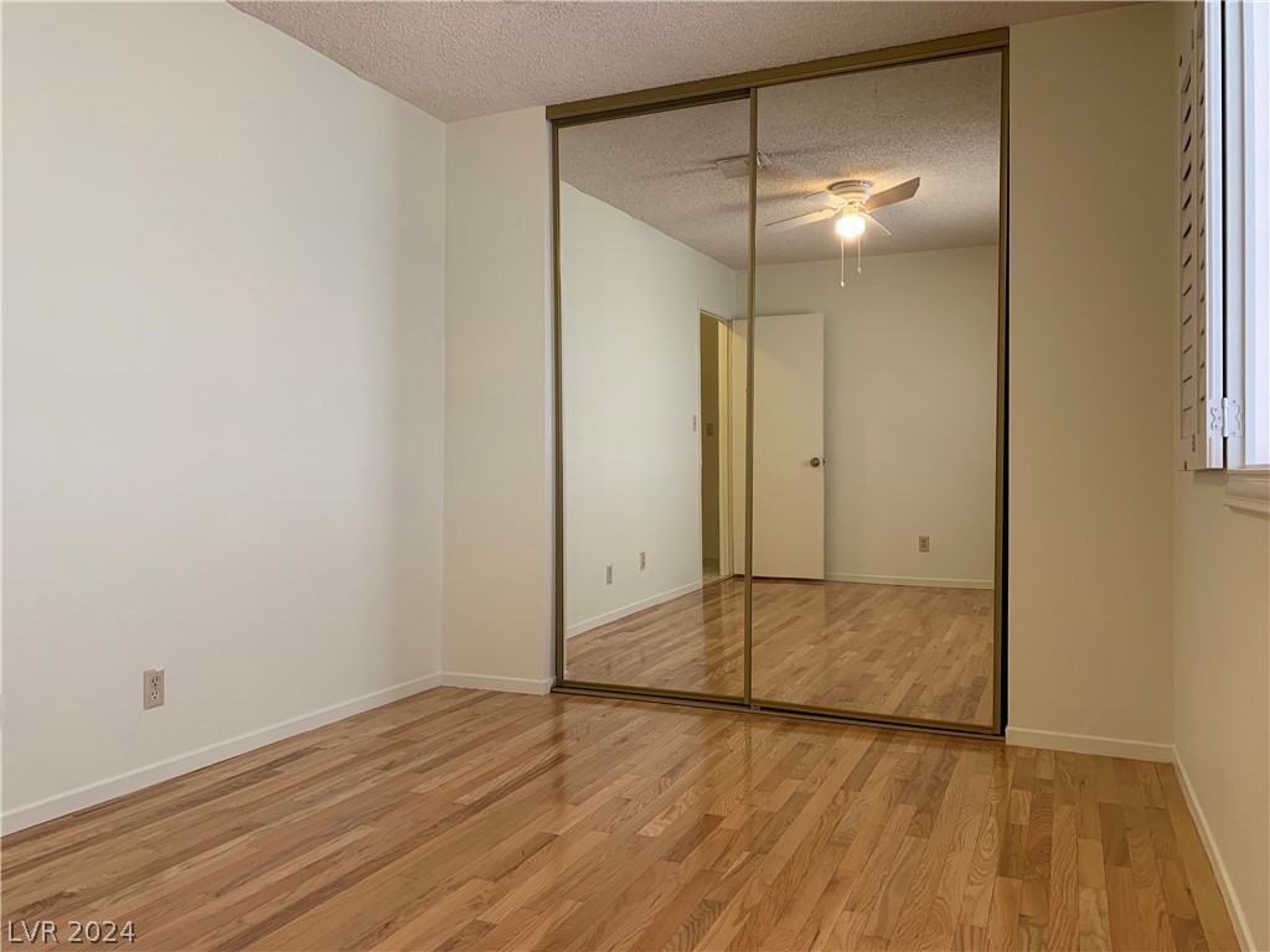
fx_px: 954
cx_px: 635
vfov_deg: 53.1
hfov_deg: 67.3
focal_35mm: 26
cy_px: 476
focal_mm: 4.25
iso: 100
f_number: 1.8
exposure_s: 1/60
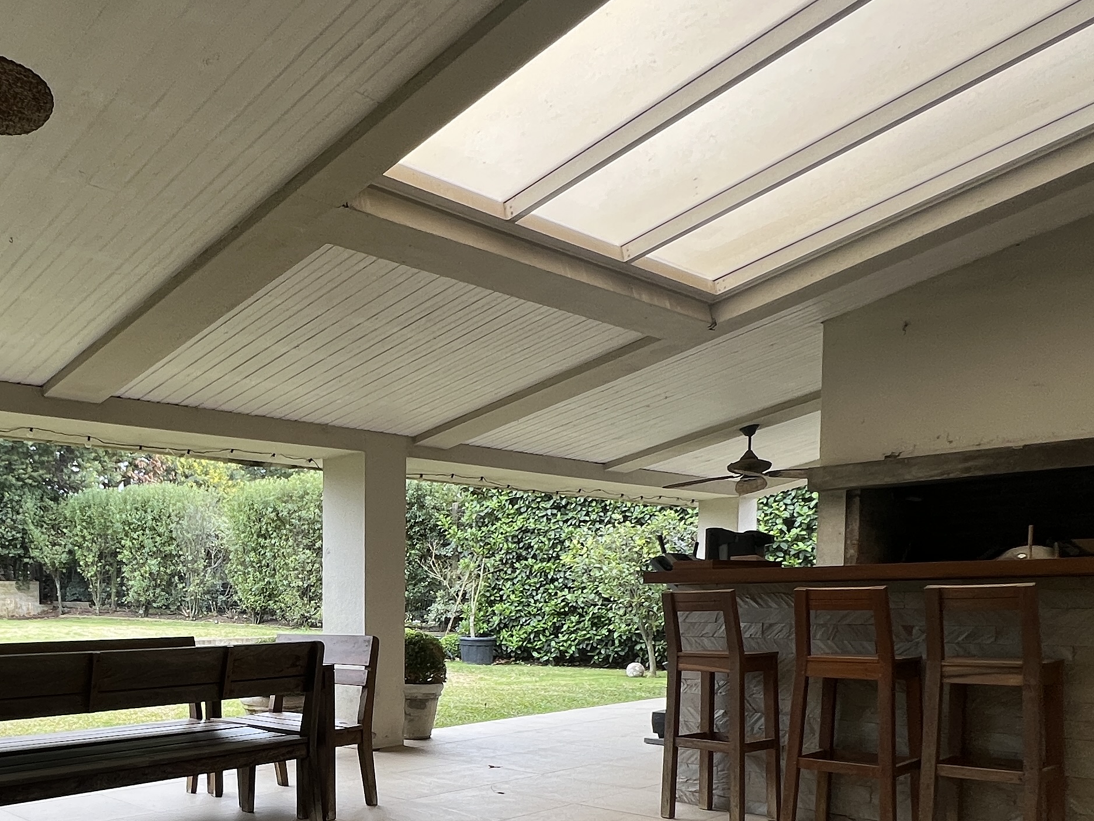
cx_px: 196
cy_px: 649
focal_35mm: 28
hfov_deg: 57.9
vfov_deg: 47.2
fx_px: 885
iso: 32
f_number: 1.8
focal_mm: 1.57
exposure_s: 1/124
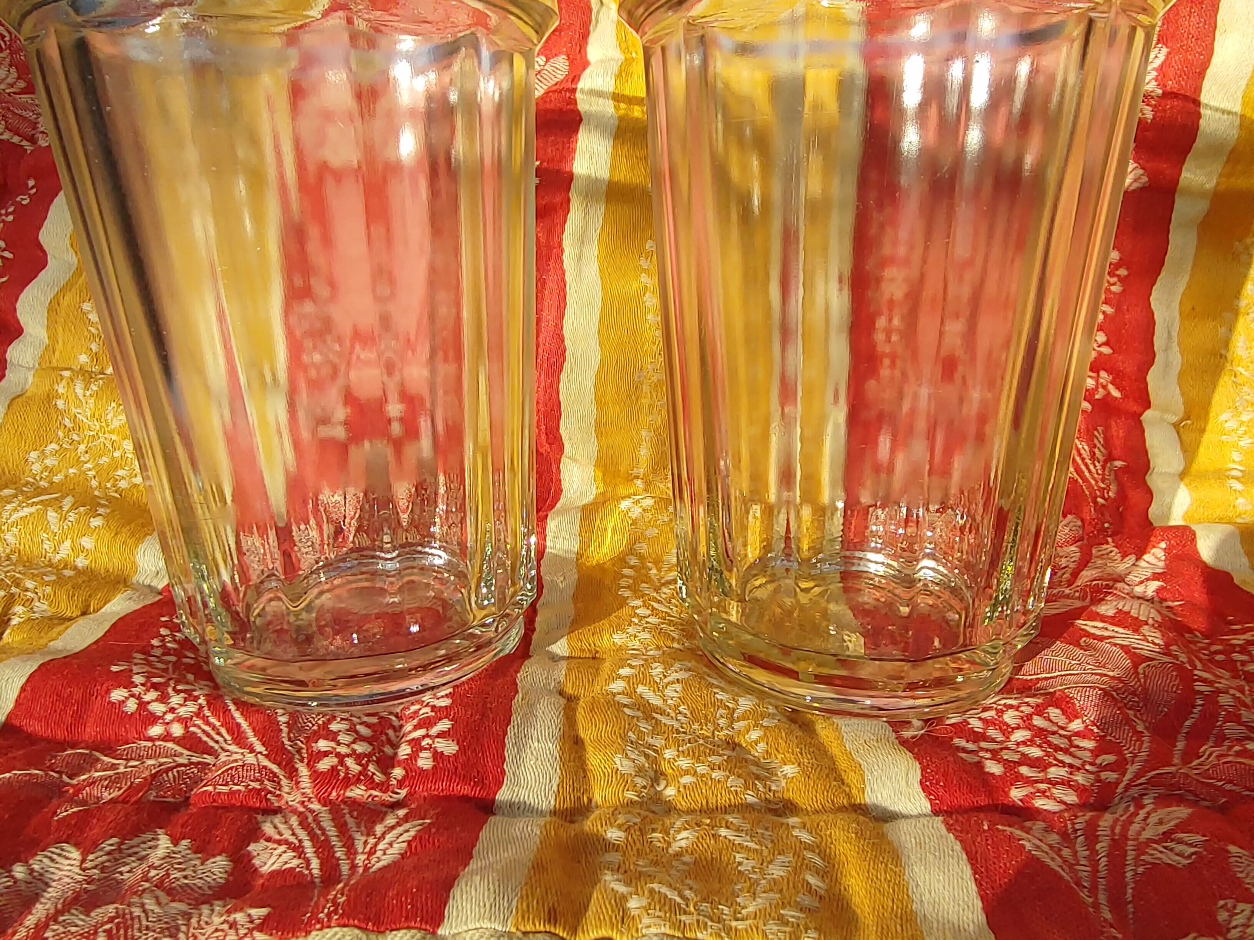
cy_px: 470
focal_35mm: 24
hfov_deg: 71.6
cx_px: 627
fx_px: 869
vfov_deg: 56.8
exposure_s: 1/752
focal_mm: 1.6
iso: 50
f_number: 2.2
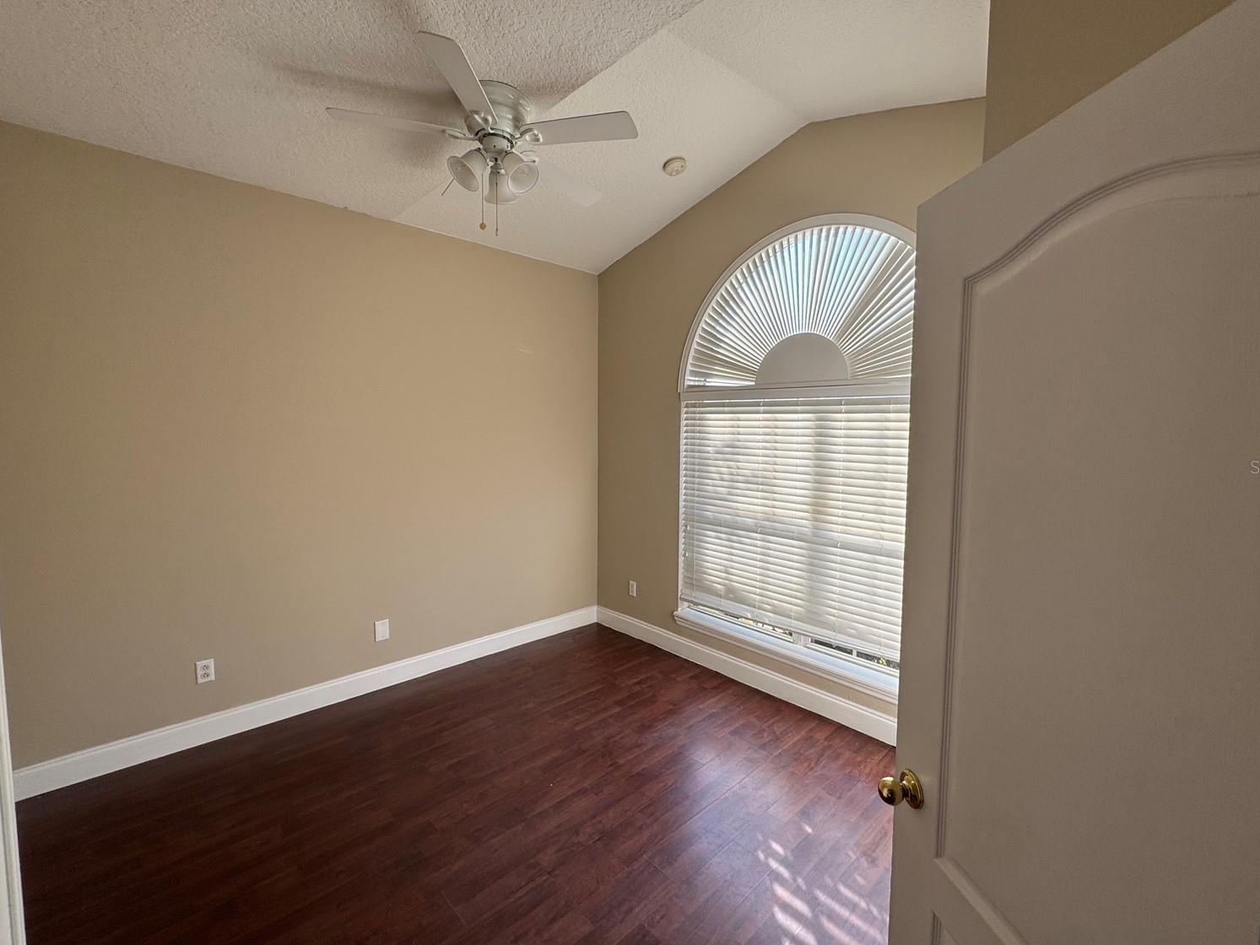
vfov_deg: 81.8
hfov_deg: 98.1
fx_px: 546
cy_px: 467
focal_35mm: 15
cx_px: 655
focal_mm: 2.22
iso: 40
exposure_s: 1/232
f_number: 2.2
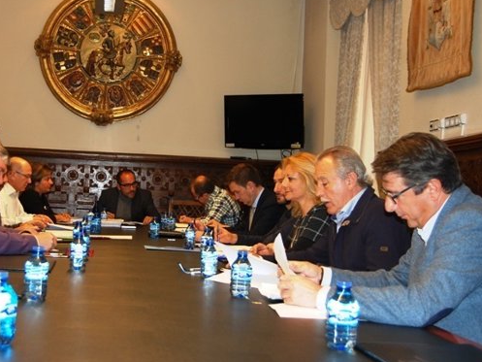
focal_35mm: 52
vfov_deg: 28.0
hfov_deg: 36.6
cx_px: 175
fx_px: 724
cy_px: 169
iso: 400
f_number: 4.2
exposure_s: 1/60
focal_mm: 26
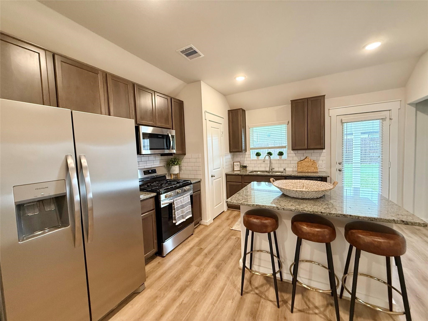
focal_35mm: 14
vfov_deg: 85.7
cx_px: 214
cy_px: 160
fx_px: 173
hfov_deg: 102.1
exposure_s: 1/60
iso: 320
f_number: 2.2
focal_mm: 2.22
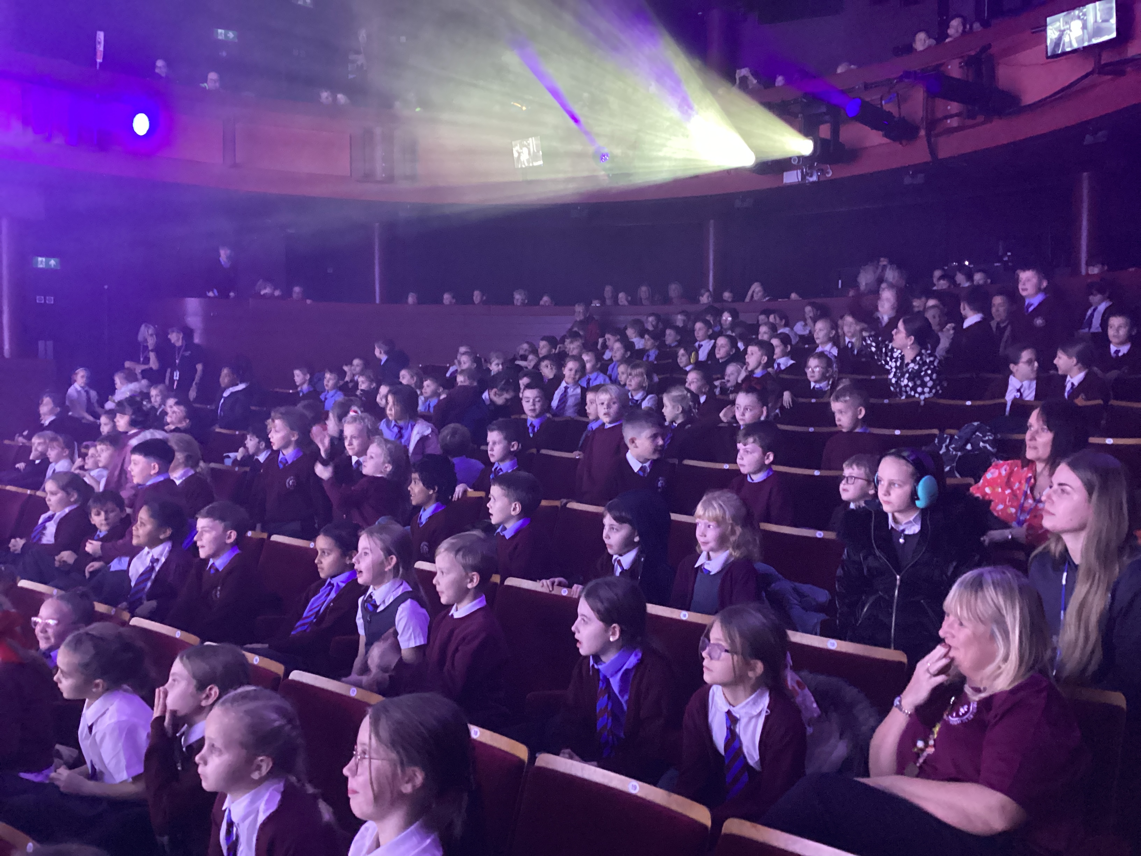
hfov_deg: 58.4
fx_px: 1022
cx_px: 570
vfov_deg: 45.4
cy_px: 428
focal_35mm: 31
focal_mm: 3.3
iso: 640
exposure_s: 1/20
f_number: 2.4
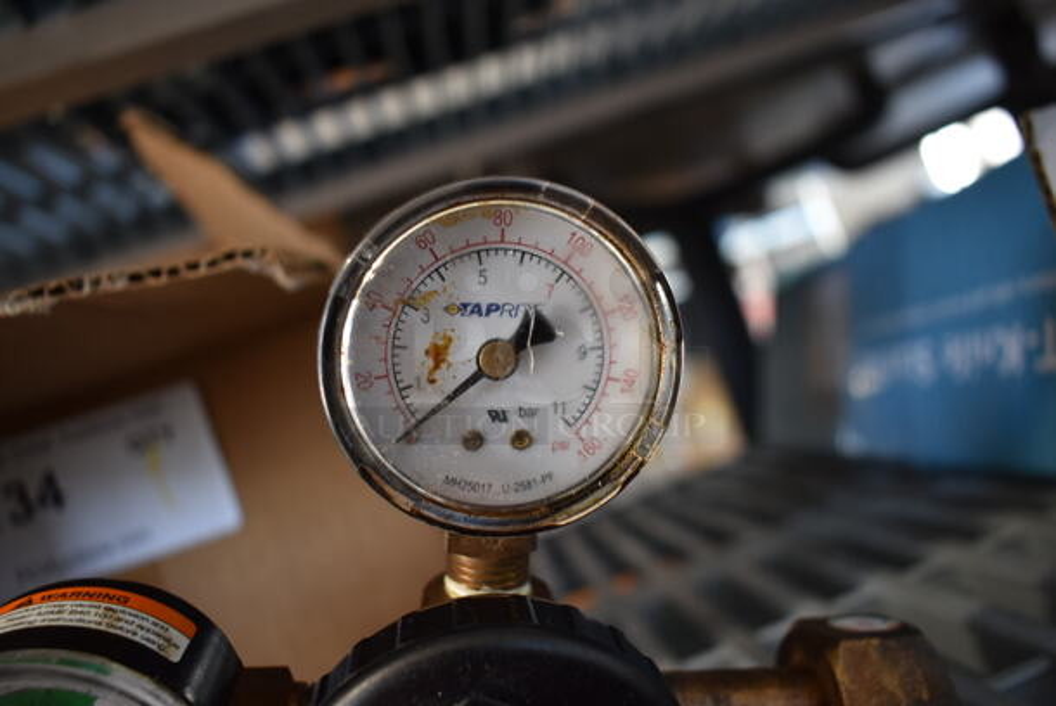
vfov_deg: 48.0
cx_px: 528
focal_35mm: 27
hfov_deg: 67.3
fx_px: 793
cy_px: 353
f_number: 3.5
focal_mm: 18
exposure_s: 1/30
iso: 360
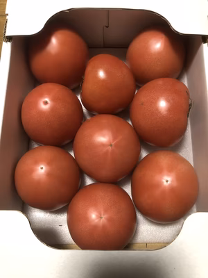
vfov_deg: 63.4
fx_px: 224
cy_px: 139
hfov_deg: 49.7
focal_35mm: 28
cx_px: 104
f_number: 1.8
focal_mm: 4
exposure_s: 1/17
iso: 100
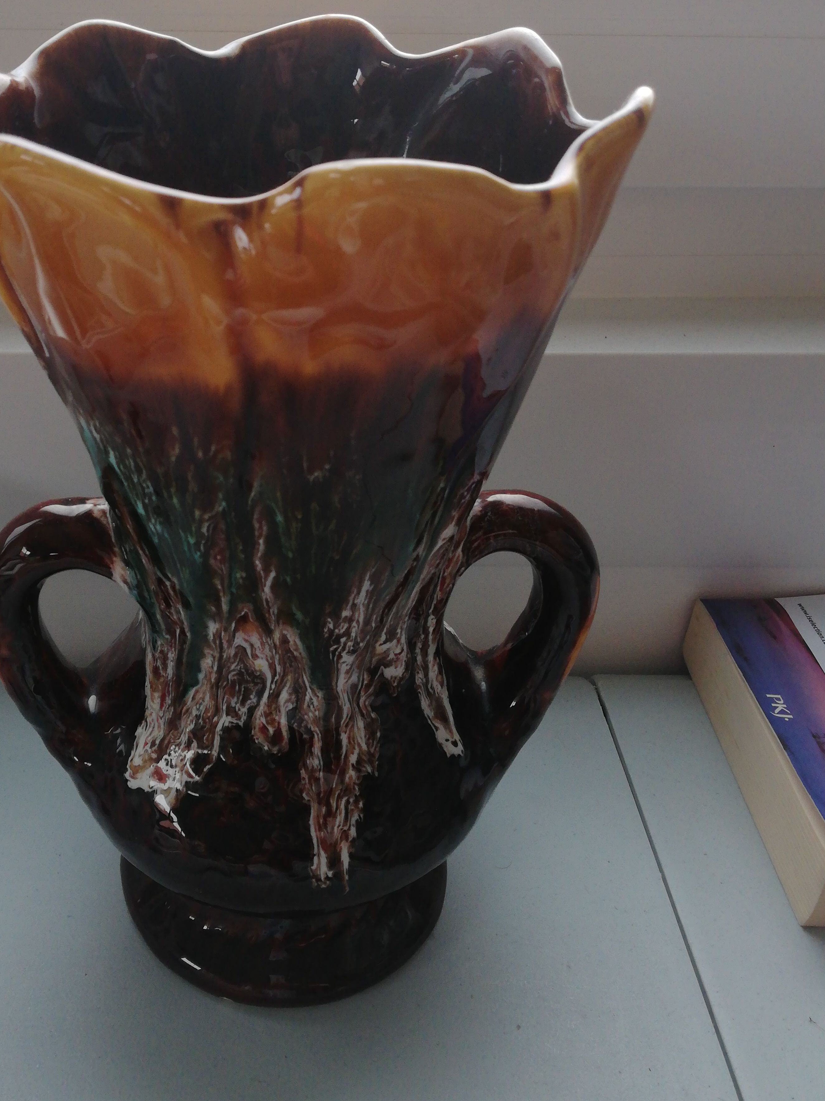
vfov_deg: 53.9
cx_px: 304
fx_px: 1080
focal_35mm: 34
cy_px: 520
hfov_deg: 41.5
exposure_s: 1/50
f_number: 2.2
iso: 125
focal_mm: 3.81
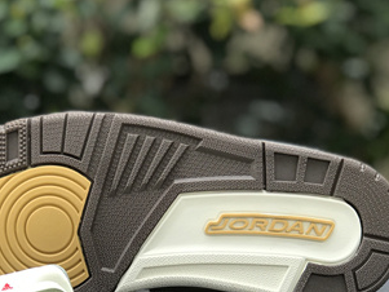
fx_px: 1574
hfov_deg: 14.1
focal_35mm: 140
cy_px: 295
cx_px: 134
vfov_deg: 10.5
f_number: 2.8
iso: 20
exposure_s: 1/100
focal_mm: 6.6
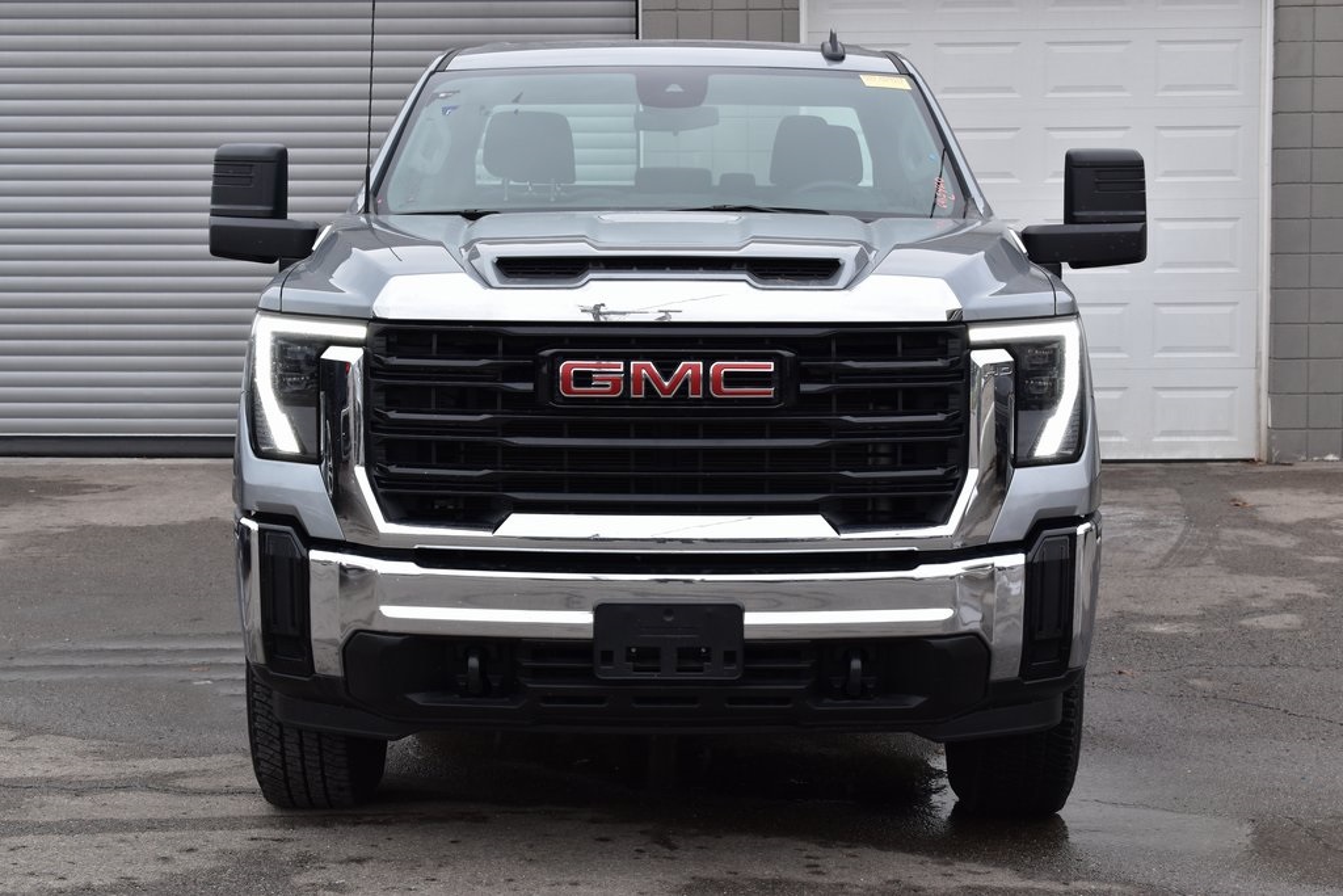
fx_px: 2686
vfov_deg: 18.9
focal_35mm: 72
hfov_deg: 28.1
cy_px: 448
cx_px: 672
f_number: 9
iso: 400
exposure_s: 1/160
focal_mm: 48
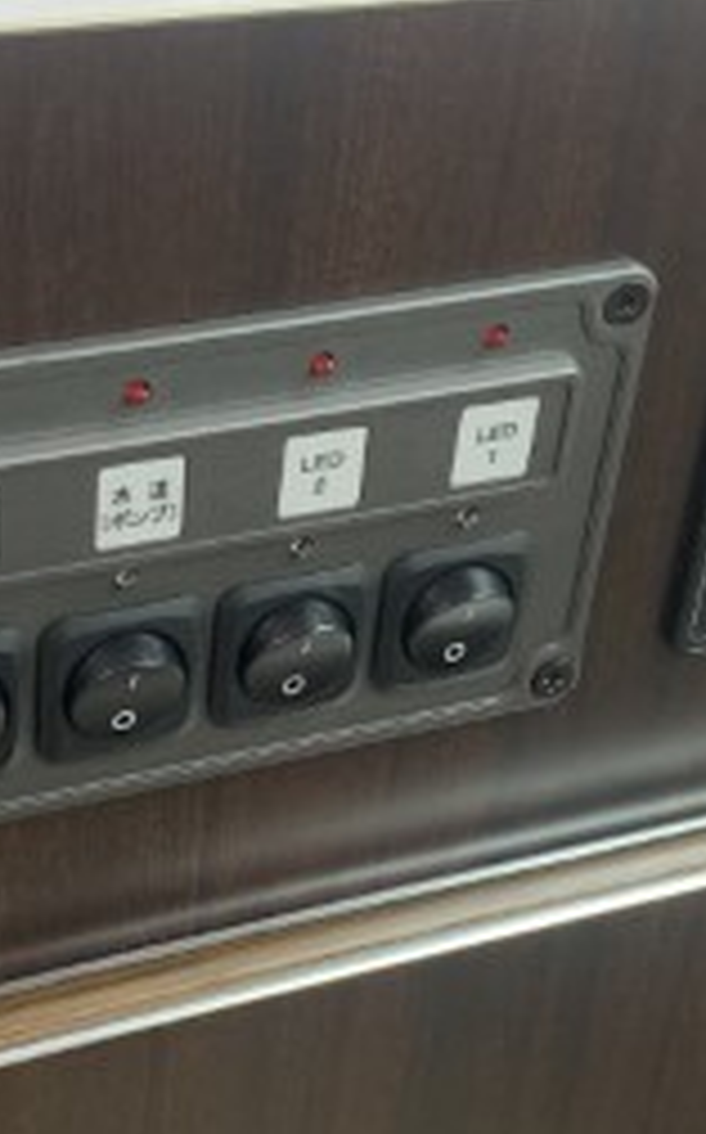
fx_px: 2160
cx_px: 180
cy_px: 716
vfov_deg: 29.3
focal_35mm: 70
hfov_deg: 18.5
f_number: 1.8
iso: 400
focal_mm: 4.25
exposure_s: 1/40
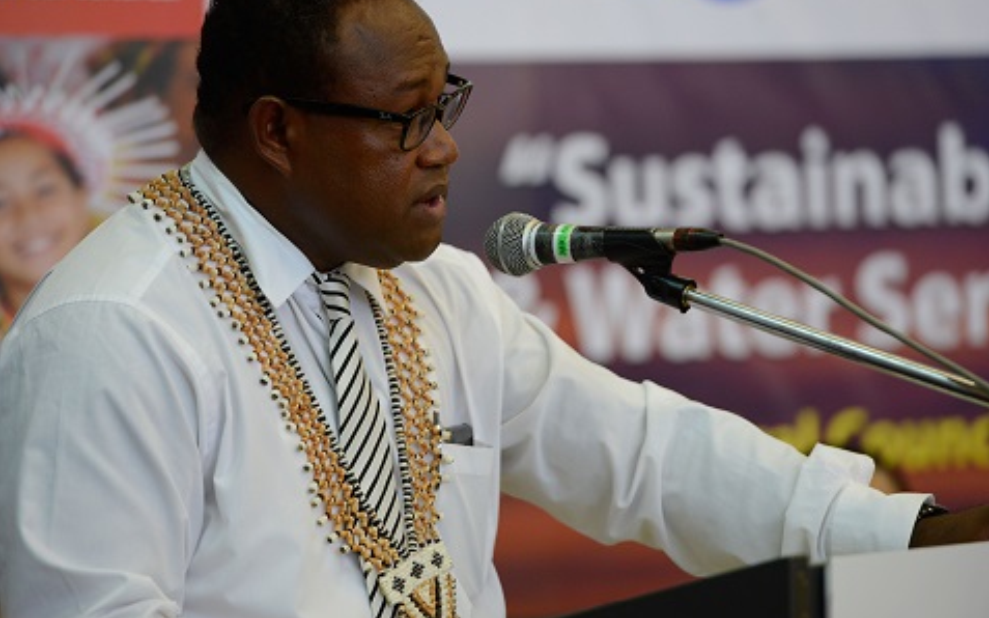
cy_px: 307
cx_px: 493
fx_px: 5525
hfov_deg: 10.2
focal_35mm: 205
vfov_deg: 6.4
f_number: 3.5
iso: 2000
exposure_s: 1/160
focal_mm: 200
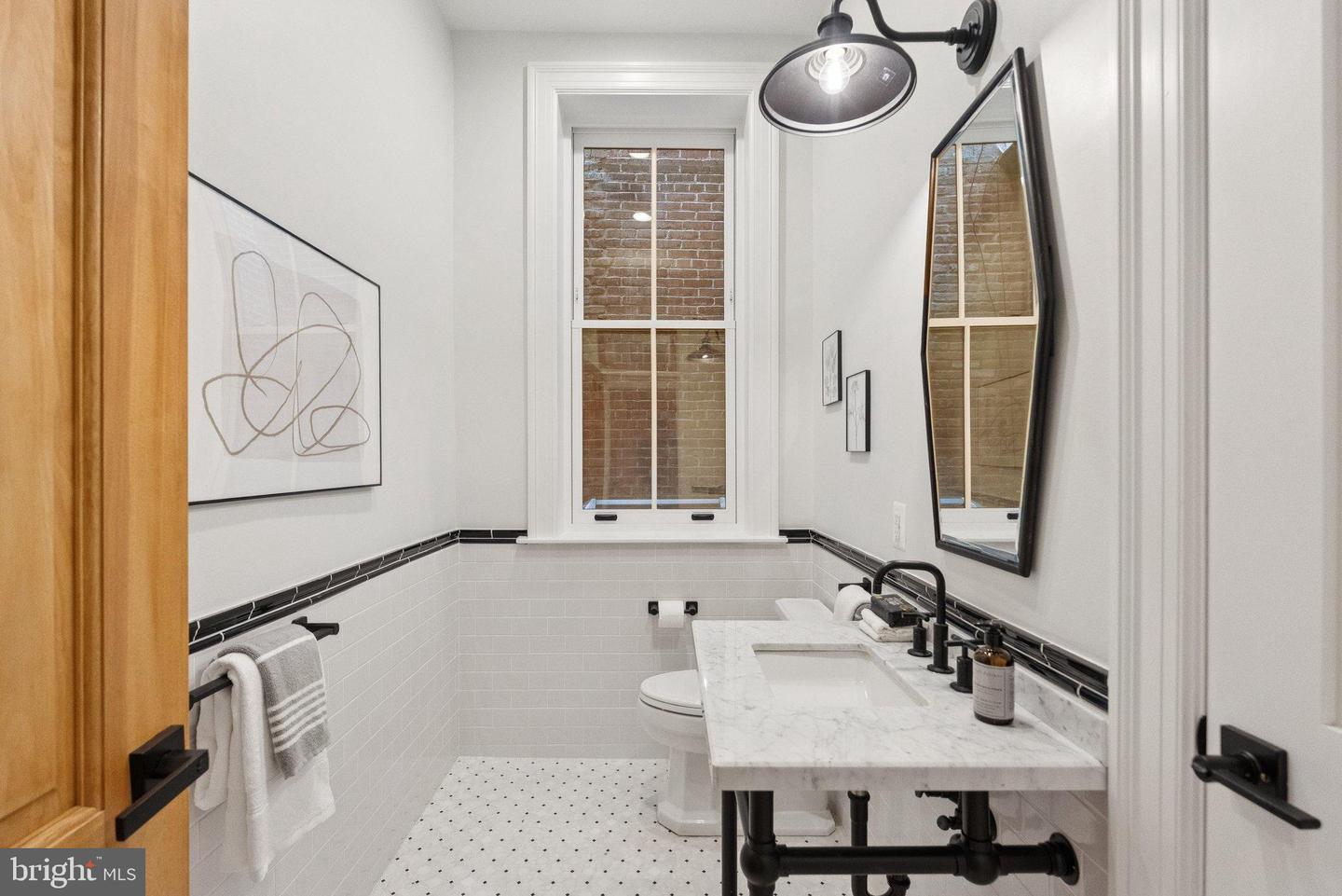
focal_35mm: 17
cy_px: 448
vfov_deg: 70.5
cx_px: 671
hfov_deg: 93.3
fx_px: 634
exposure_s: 1/160
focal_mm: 17
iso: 4000
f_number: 5.6
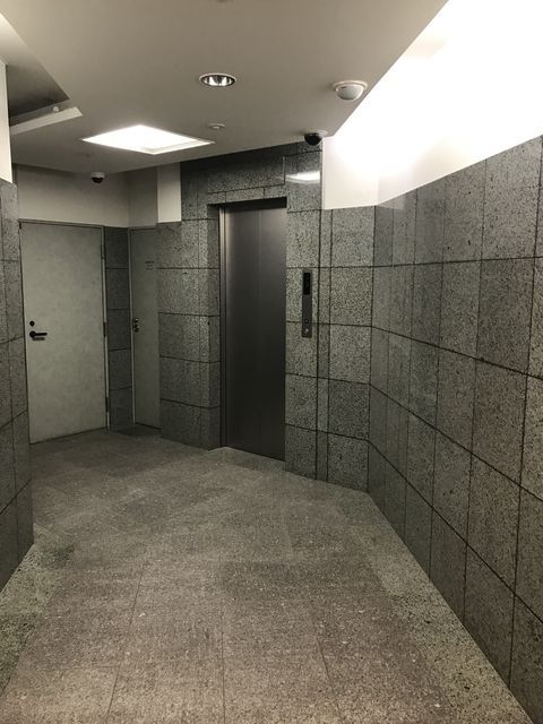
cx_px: 272
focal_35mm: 28
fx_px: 586
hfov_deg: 49.7
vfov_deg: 63.4
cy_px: 362
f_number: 1.8
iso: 40
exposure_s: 1/15
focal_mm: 3.99
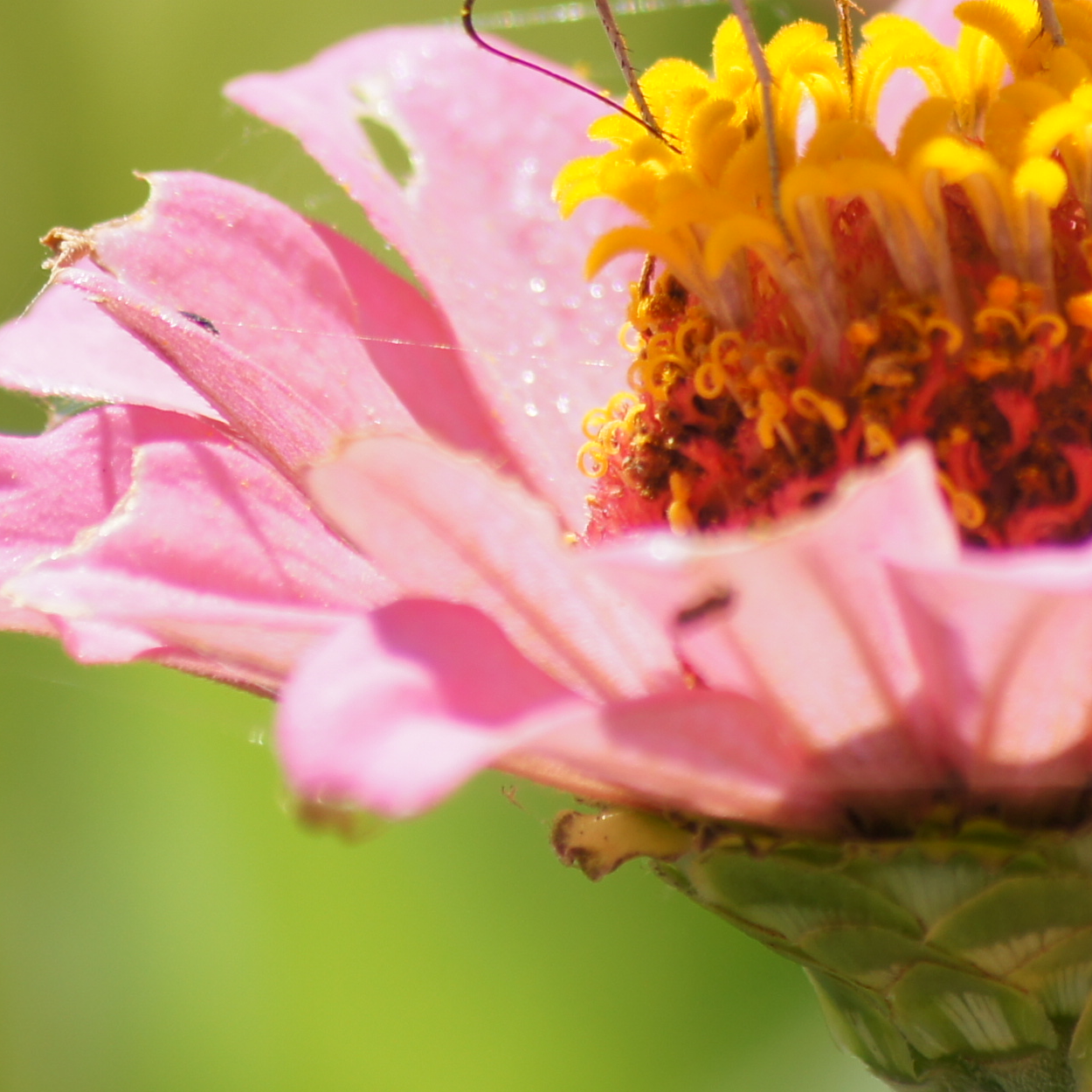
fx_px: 35726
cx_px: 611
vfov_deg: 1.8
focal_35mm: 1001
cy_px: -224
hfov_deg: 1.8
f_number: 8
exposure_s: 1/250
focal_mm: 200
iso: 100
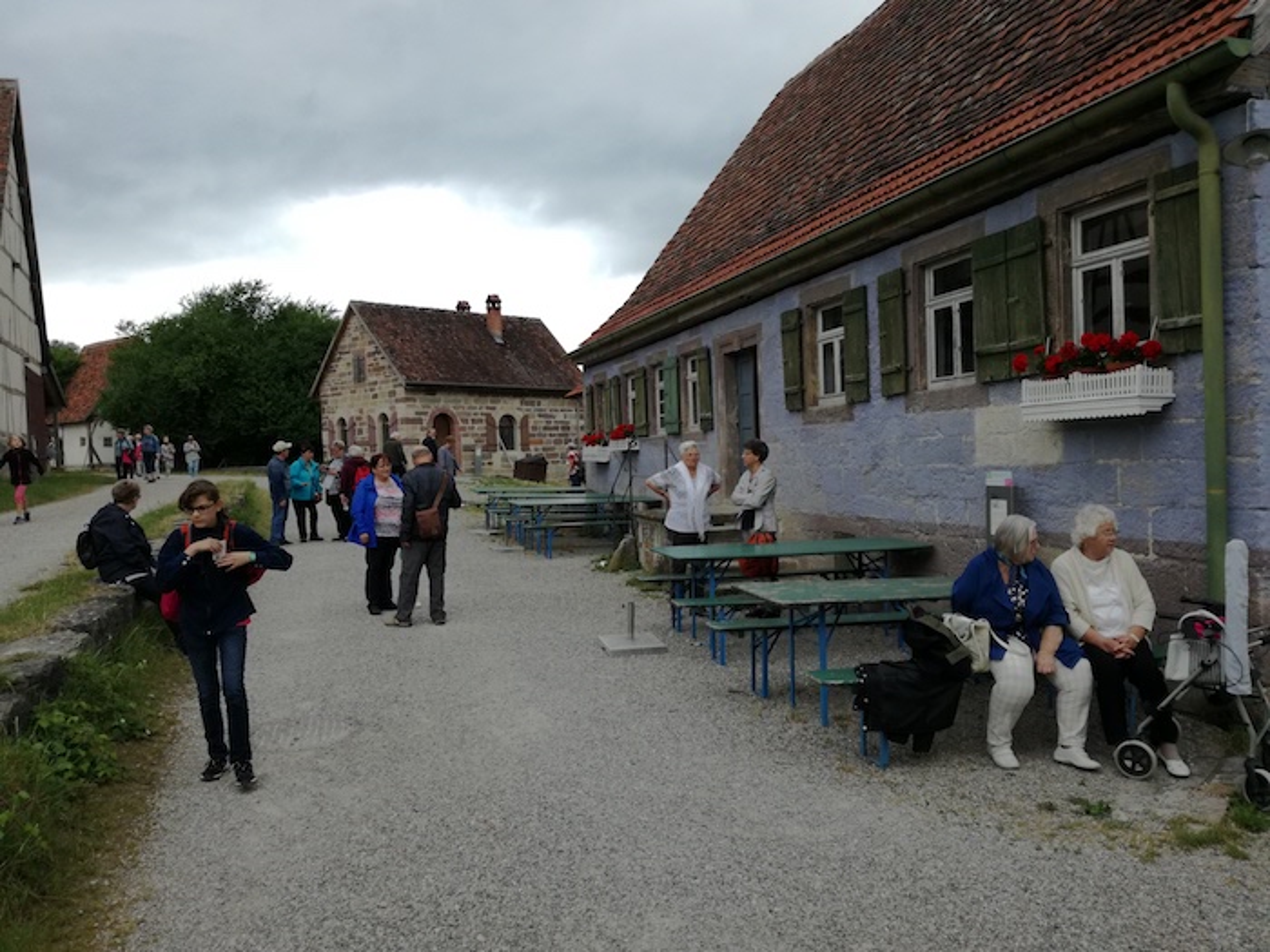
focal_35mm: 27
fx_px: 991
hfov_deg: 65.3
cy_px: 476
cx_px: 635
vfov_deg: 51.4
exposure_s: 1/572
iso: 50
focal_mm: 3.79
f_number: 2
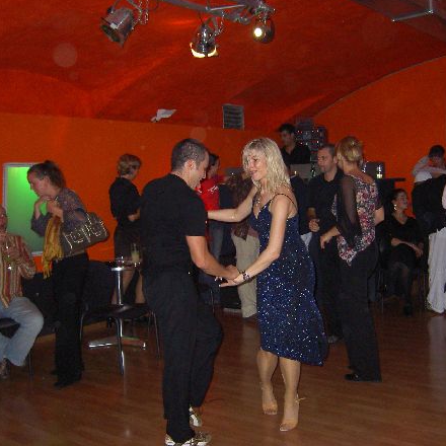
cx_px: 249
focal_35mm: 41
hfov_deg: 40.9
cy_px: 221
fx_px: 598
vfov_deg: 40.9
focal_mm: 5.6
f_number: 2.8
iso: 200
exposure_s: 1/60
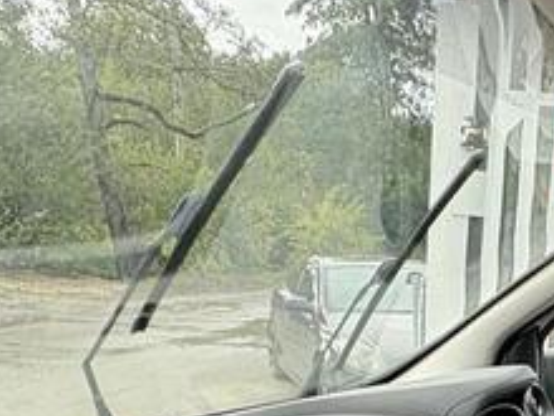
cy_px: 610
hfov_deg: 32.6
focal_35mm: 57
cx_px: 463
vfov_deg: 21.7
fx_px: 912
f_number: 2.2
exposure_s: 1/136
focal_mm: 2.22
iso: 100
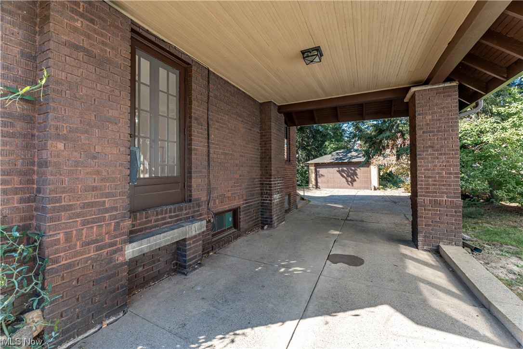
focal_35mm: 14
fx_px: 203
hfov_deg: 104.3
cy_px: 174
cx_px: 262
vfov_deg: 81.2
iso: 320
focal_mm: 14
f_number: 8
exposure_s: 1/1250
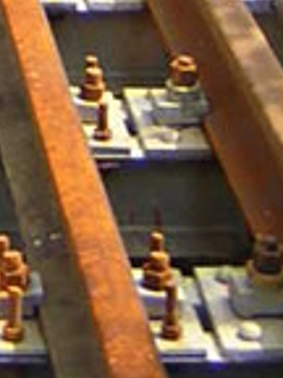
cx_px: -231
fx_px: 2180
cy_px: -659
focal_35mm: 200
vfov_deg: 8.6
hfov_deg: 7.2
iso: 100
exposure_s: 1/488
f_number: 2.6
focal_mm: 4.7
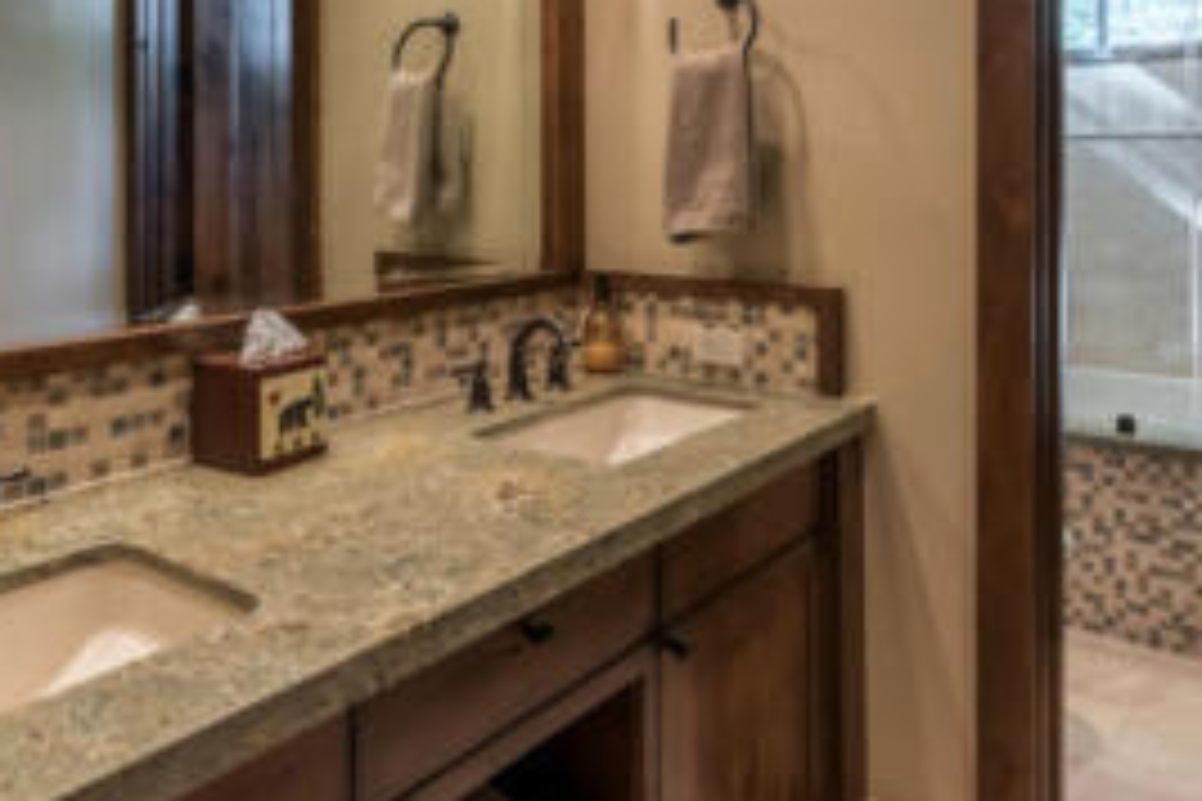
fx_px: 1002
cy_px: 158
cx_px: 599
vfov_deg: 41.7
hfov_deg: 61.9
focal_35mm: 30
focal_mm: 16
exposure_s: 1/25
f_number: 14
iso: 400
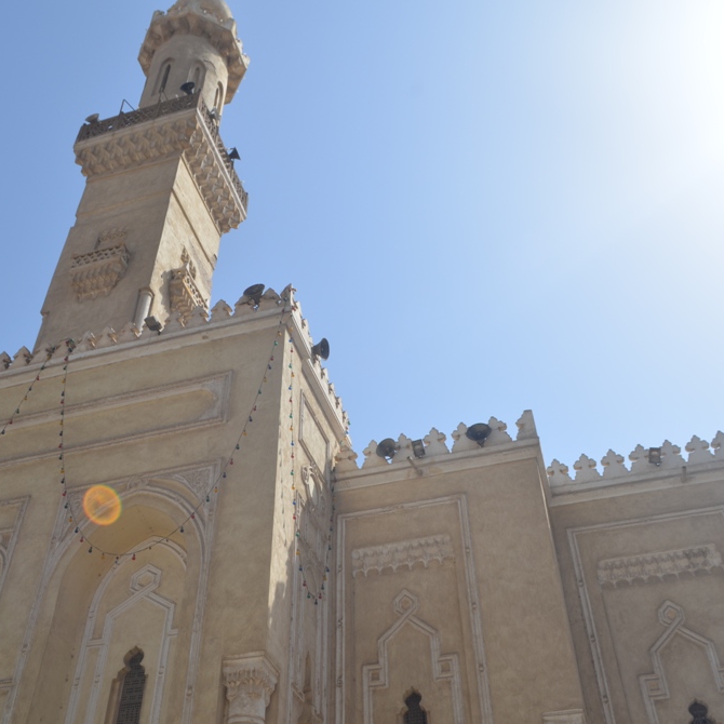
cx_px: 334
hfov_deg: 47.2
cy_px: 363
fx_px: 828
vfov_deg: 47.2
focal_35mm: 35
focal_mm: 18
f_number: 9
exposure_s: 1/320
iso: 100
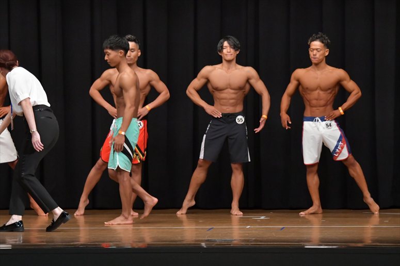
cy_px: 133
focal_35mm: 217
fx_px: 2410
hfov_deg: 9.5
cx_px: 200
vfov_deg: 6.3
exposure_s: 1/400
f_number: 5.6
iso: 6400
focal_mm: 145
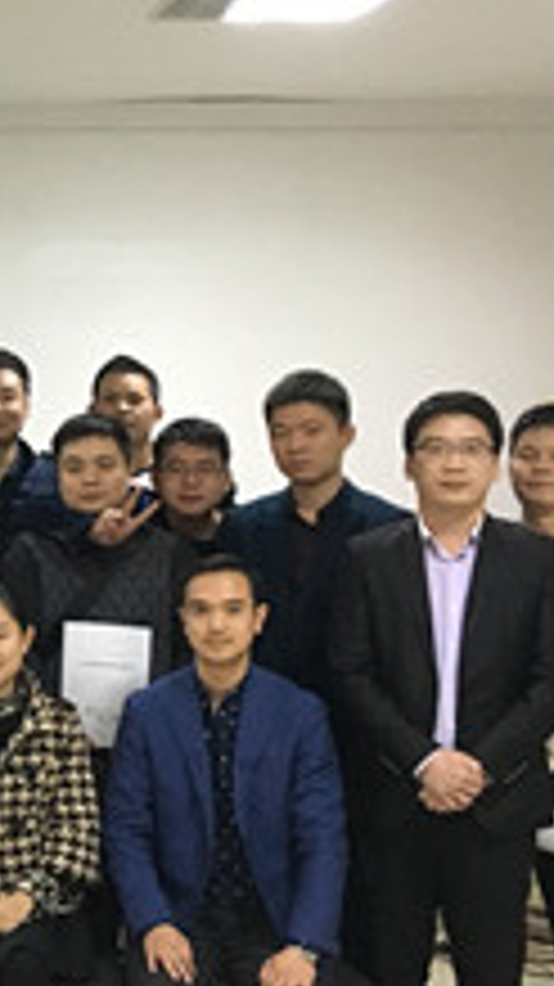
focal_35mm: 72
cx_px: -414
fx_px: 1882
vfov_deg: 29.4
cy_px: 484
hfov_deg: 14.8
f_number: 2.2
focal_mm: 4.15
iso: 200
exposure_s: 1/17
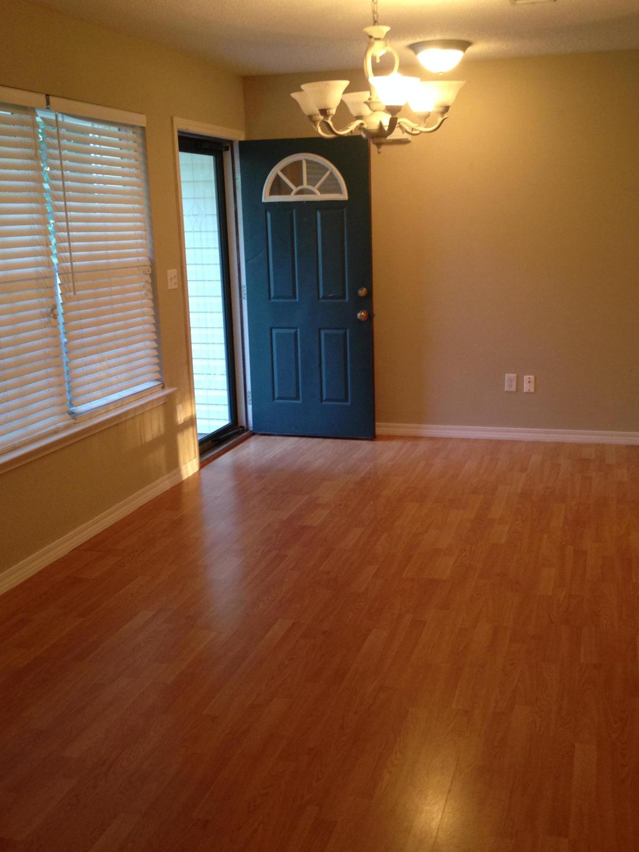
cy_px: 421
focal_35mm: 38
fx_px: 935
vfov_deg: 49.0
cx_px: 357
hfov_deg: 37.7
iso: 125
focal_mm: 4.12
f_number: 2.4
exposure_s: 1/20
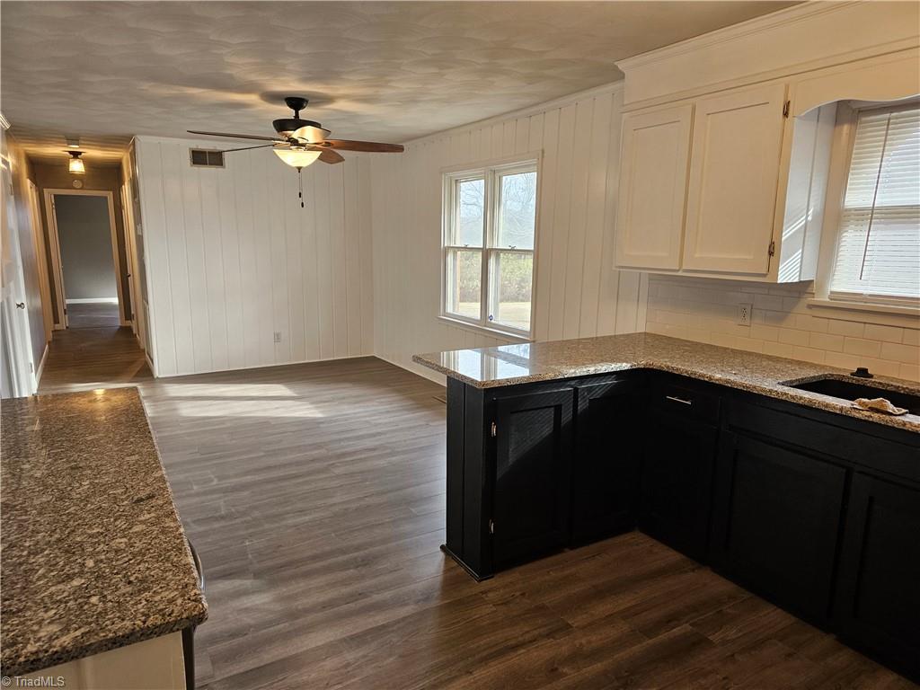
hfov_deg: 73.9
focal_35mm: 23
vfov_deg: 58.9
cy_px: 345
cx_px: 460
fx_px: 611
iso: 160
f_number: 1.7
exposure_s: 1/120
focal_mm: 6.3
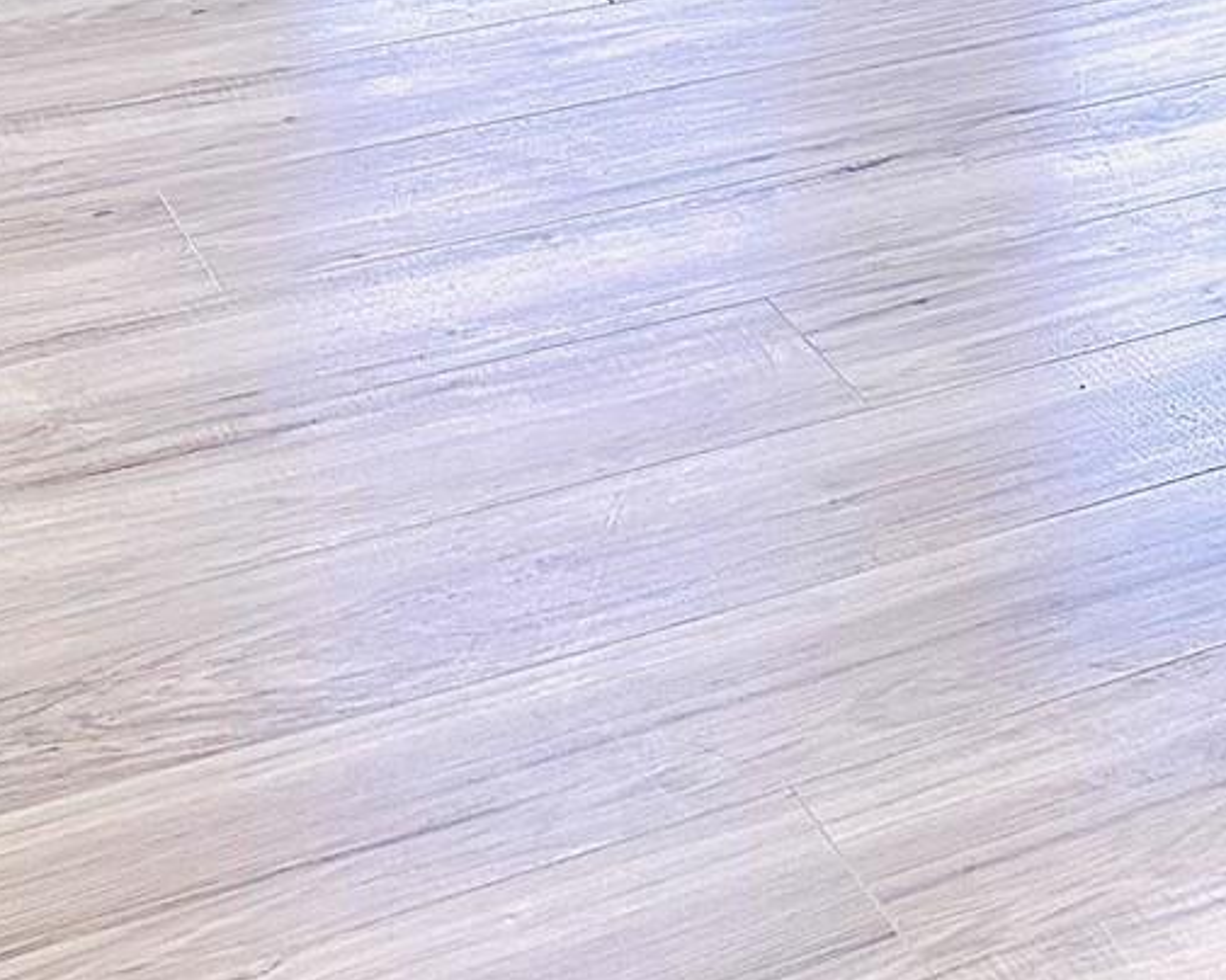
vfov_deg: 14.5
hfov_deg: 16.2
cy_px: -718
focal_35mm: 95
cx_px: 2355
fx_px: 3447
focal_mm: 6.86
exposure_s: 1/160
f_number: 1.78
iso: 80
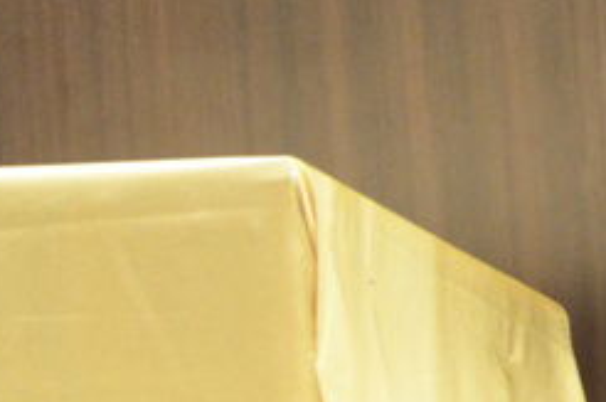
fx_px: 5863
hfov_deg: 5.9
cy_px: -254
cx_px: 791
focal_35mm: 349
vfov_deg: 3.9
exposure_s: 1/60
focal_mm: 56
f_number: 5.3
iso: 2500
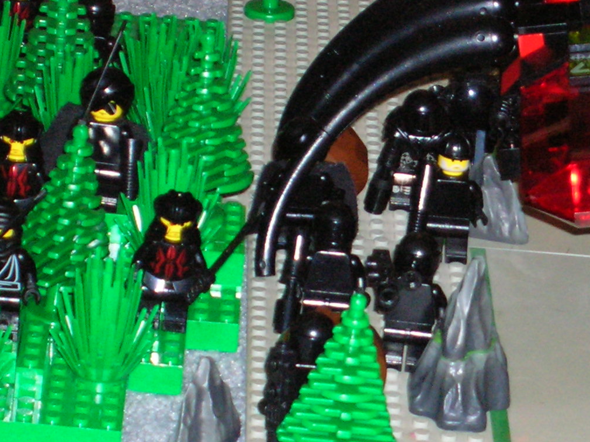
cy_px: 247
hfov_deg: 8.5
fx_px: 3934
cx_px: 581
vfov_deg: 6.4
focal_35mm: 231
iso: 200
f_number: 4.9
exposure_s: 1/60.1
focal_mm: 17.1
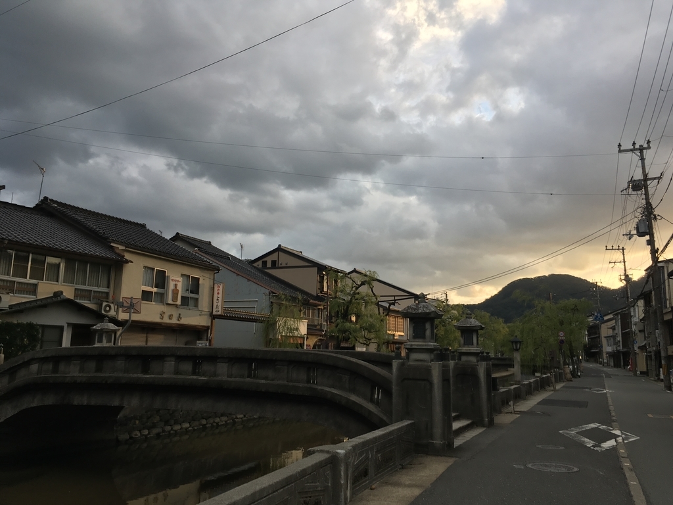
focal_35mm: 29
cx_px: 336
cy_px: 252
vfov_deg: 48.2
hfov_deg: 61.7
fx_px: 564
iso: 25
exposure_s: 1/181
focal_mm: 4.15
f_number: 2.2
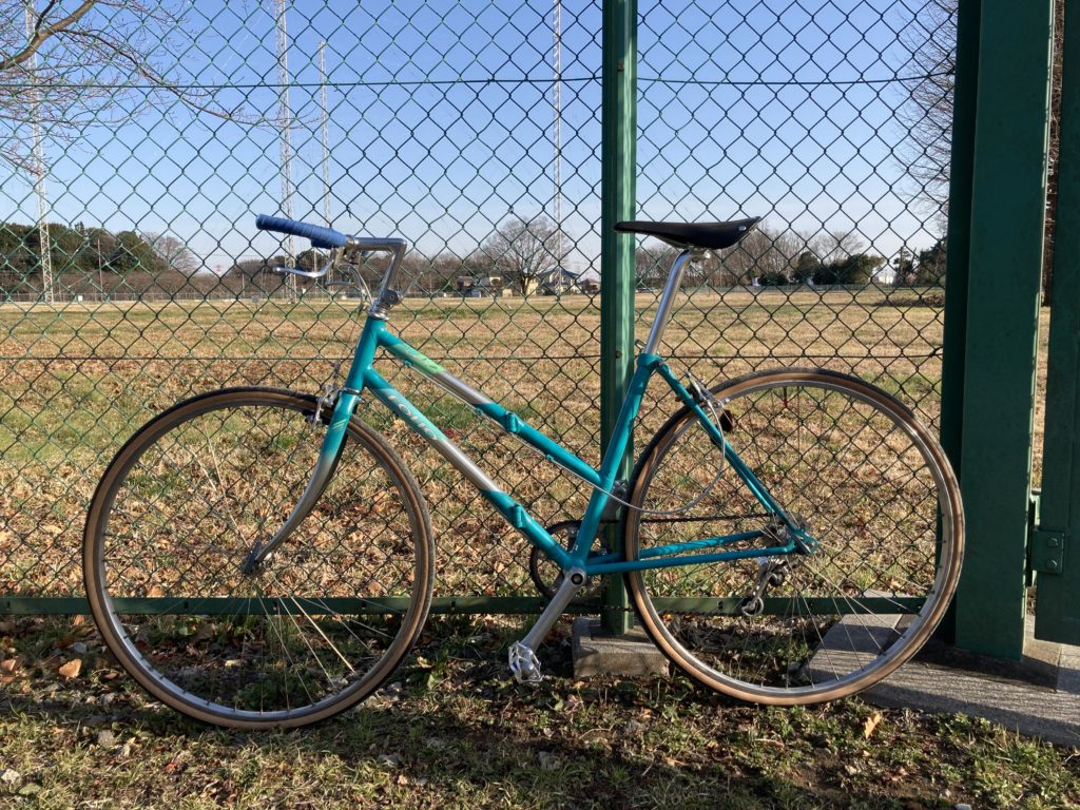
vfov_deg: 49.7
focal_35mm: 28
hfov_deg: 63.4
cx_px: 540
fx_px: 874
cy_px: 405
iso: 20
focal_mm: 3.99
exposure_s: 1/1116
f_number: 1.8
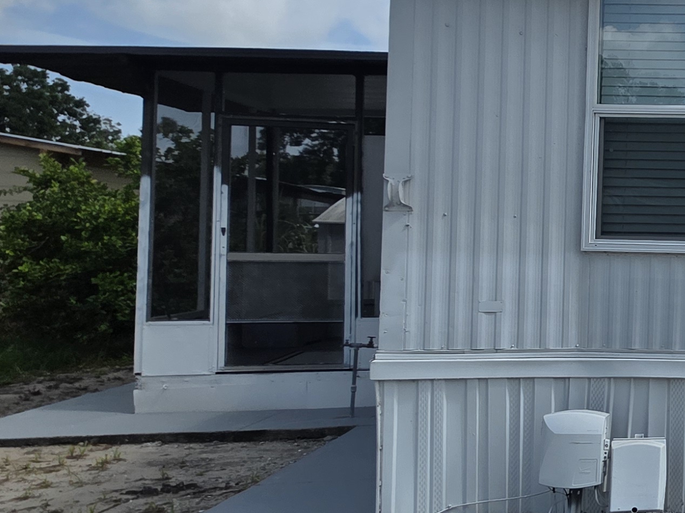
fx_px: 811
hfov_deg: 32.6
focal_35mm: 41
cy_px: 247
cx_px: 916
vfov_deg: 35.1
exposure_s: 1/3502
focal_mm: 2.2
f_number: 1.9
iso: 40
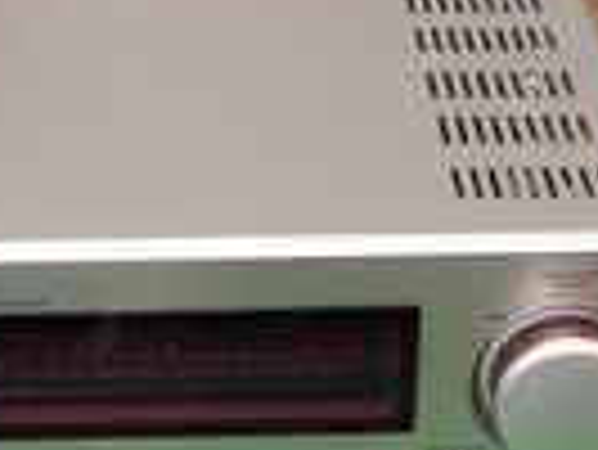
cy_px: 227
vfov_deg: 12.1
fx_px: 2127
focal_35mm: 123
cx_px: 139
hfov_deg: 15.9
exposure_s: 1/10
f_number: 2.8
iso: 200
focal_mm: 7.1
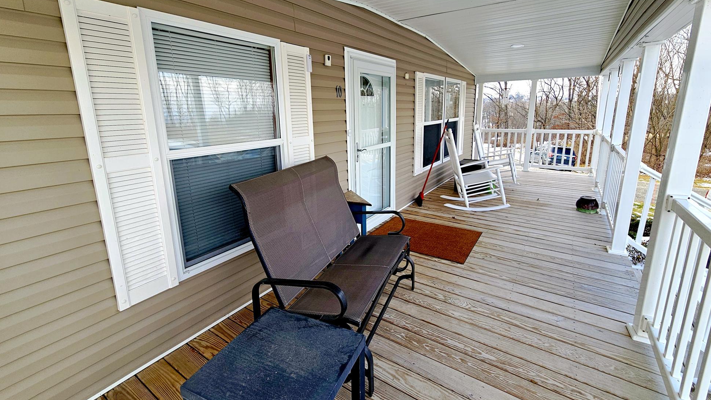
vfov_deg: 70.2
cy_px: 172
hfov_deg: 103.0
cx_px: 346
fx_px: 283
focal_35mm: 15
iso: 50
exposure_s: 1/276
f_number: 2.2
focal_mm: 2.2
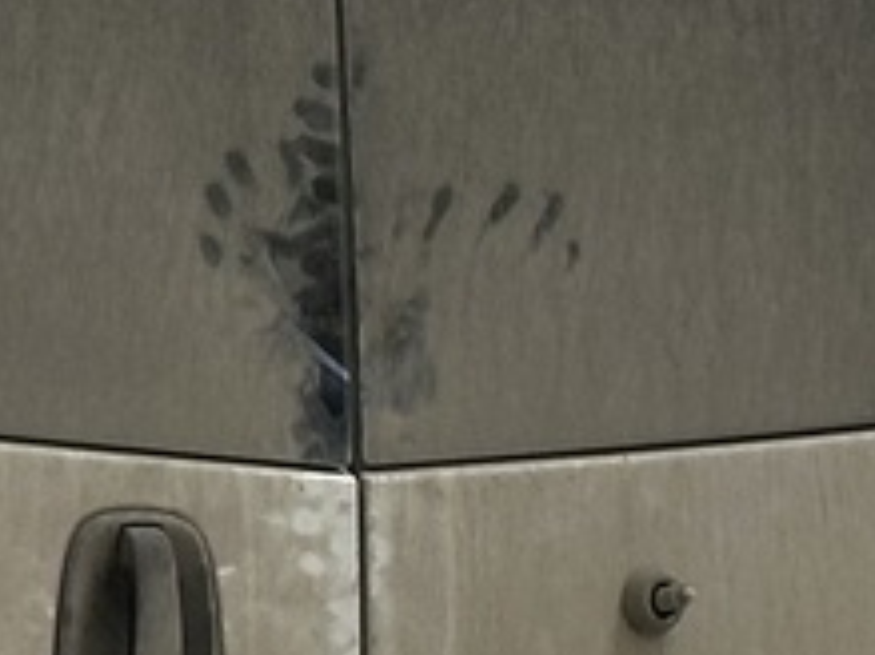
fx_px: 7983
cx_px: -611
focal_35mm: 316
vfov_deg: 4.7
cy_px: 603
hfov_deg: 6.2
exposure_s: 1/99
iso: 80
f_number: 1.78
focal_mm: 6.86
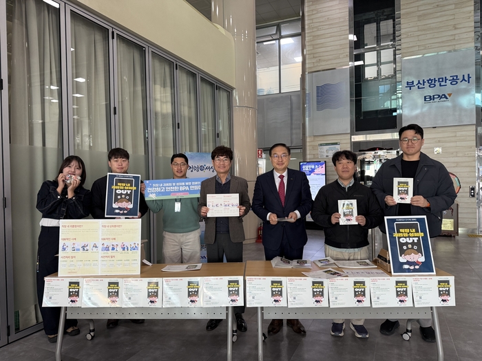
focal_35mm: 24
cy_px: 180
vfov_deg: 56.8
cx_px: 241
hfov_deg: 71.6
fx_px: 334
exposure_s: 1/60
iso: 160
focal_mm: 6.76
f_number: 1.78
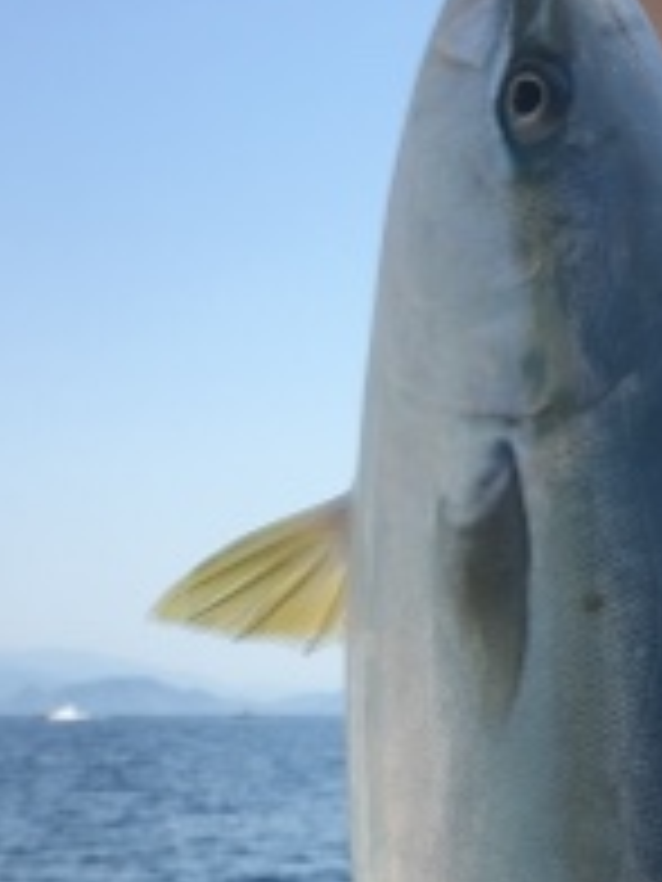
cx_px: 511
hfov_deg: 19.7
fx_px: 1887
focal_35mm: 74
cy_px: 662
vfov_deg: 26.0
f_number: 2.2
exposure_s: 1/1374
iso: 25
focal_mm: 4.15
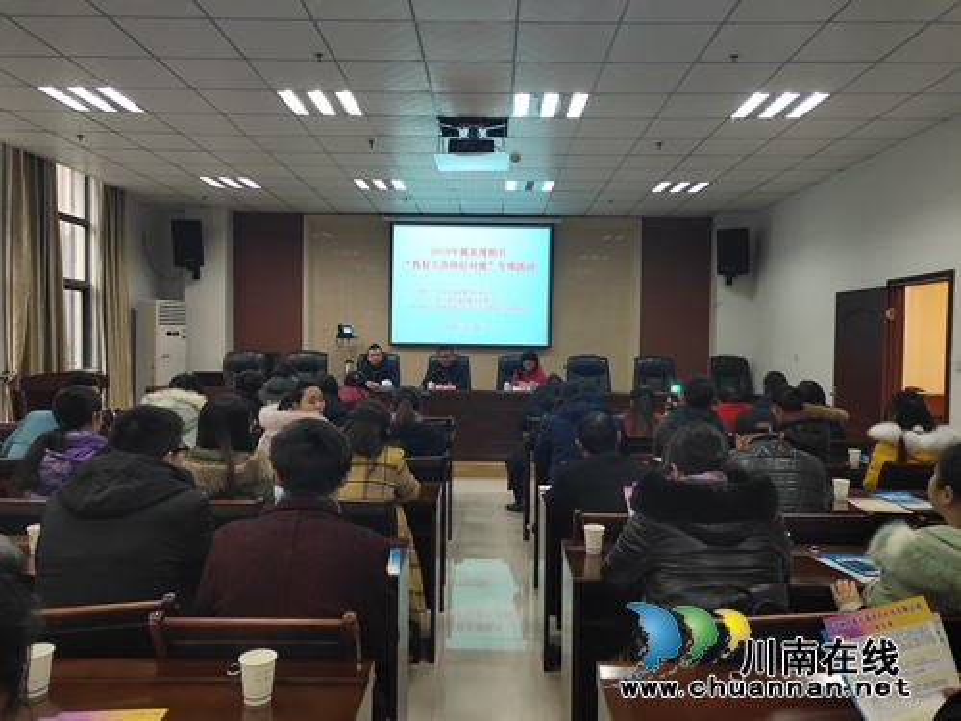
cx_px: 480
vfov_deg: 48.2
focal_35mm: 29
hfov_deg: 61.7
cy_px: 360
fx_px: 805
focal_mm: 4.27
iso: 231
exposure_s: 1/50
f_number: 1.8
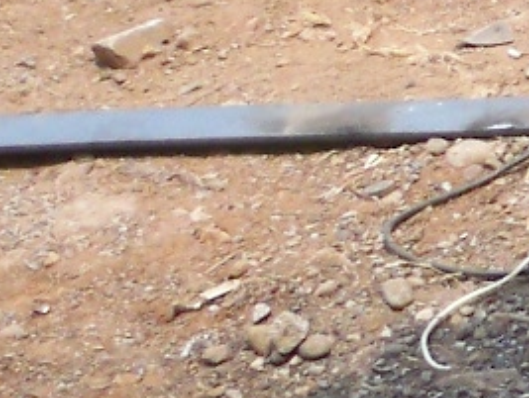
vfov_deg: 5.4
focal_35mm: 268
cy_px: -529
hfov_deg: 6.4
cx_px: 1886
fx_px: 4101
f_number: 3.1
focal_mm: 6.3
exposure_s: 1/640
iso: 100
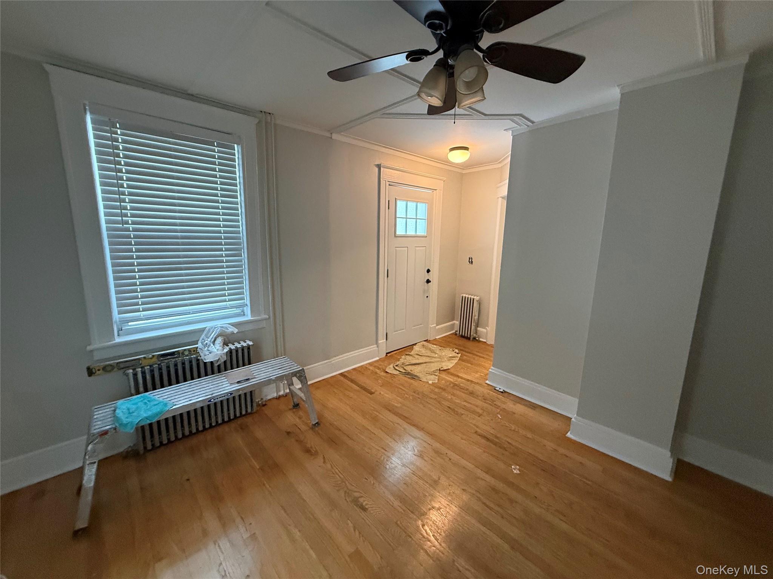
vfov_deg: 85.7
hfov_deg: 102.1
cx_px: 386
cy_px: 290
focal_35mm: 14
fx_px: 313
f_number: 2.2
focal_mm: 2.22
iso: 500
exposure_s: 1/60
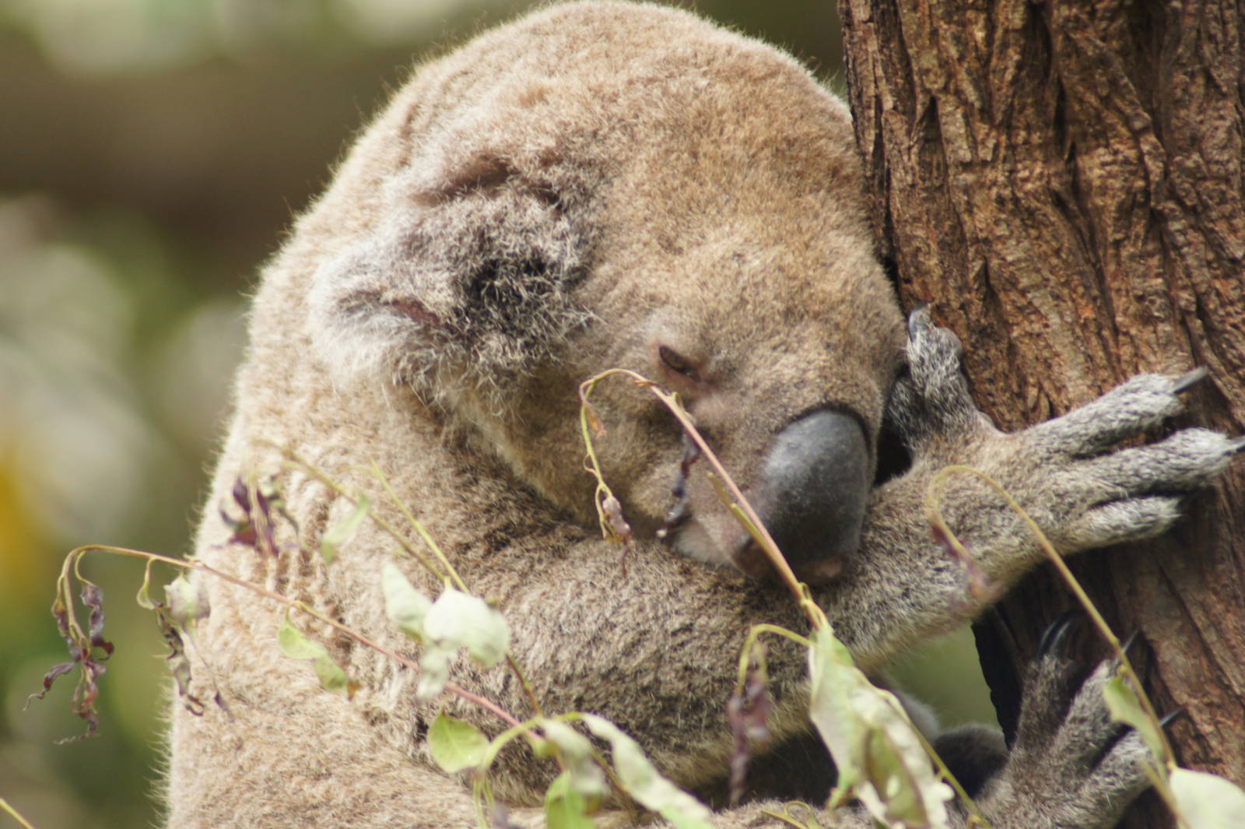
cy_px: 414
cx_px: 622
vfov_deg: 3.1
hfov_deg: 4.6
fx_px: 15554
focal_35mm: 450
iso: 400
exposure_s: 1/50
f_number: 5.6
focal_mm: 300
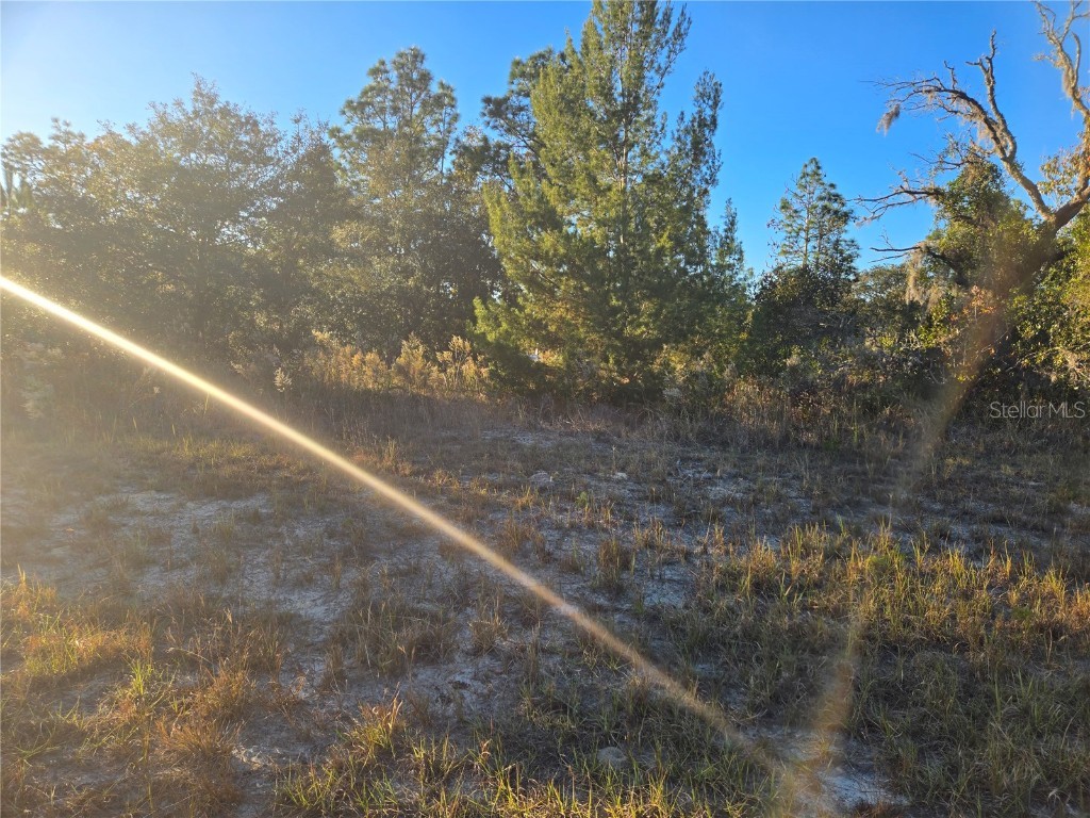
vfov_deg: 58.9
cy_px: 409
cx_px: 545
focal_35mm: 23
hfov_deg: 73.9
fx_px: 724
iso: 25
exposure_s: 1/681
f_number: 1.8
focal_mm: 5.4
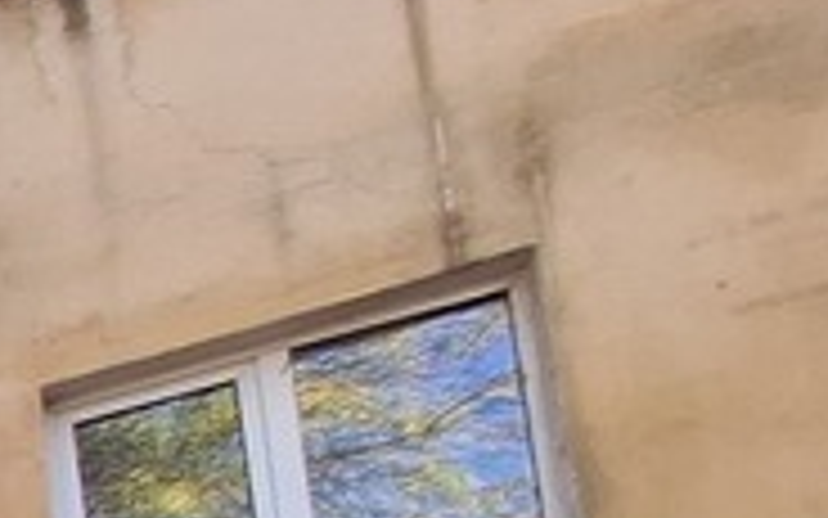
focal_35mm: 96
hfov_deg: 10.9
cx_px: -1773
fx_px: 2166
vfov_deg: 10.8
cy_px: 1378
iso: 40
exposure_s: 1/286
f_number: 2.2
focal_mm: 1.74
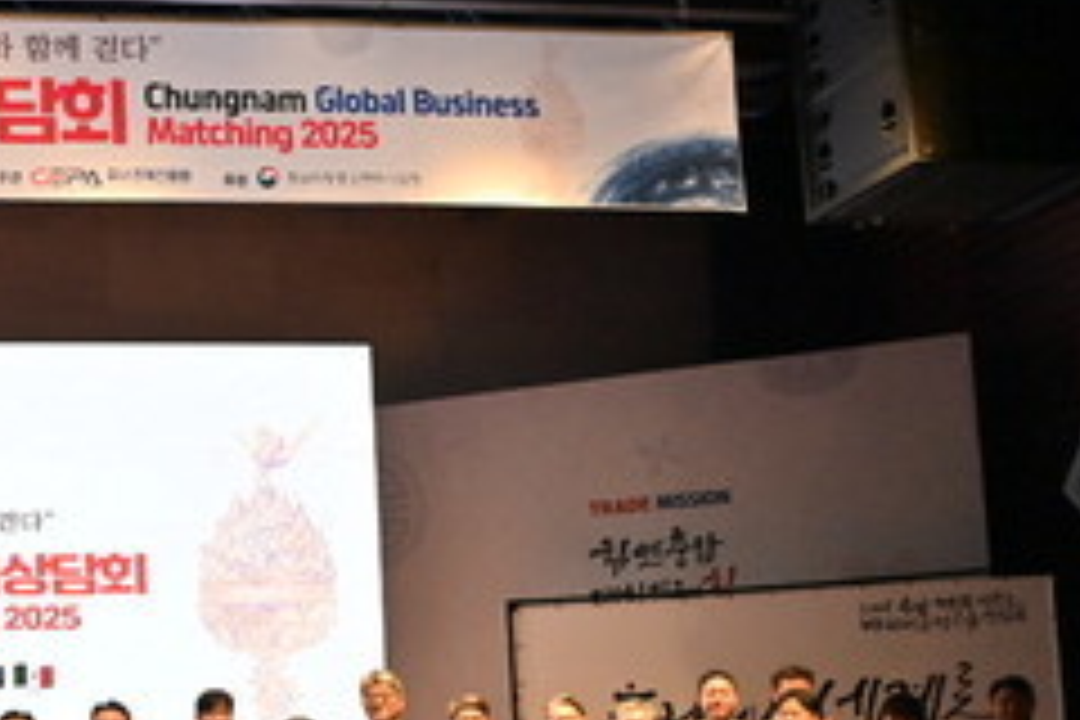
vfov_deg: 21.9
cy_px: 688
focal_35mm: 60
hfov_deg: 29.6
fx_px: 1800
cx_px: -148
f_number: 8
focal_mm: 24
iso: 4000
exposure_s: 1/320
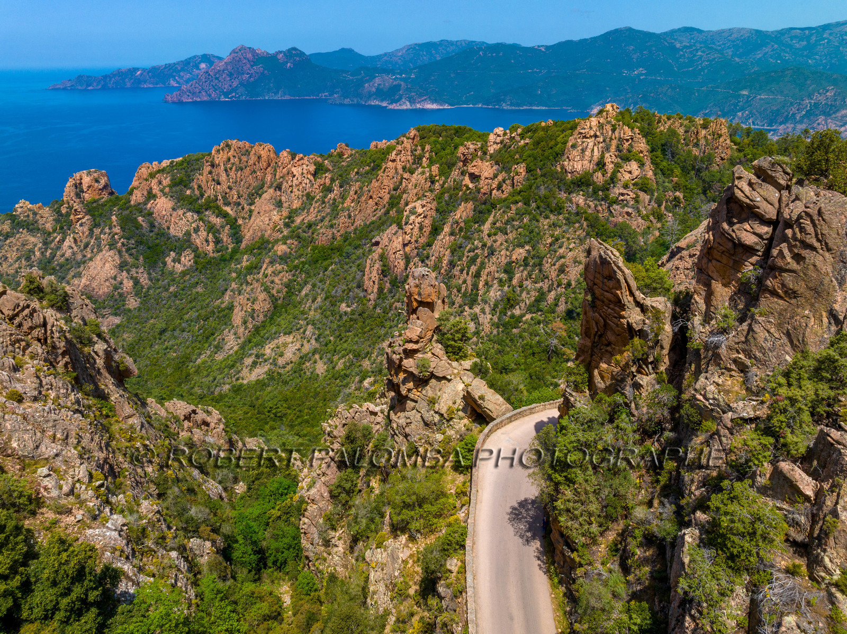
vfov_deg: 56.8
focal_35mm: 24
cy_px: 317
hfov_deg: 71.6
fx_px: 587
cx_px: 424
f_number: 11
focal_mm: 12.3
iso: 100
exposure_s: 1/120
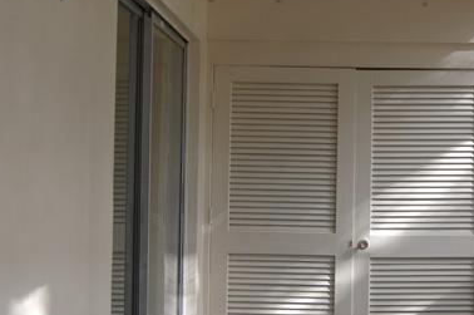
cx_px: 329
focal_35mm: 76
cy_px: 154
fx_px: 999
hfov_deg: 26.5
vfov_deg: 17.9
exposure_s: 1/320
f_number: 4
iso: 400
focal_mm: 24
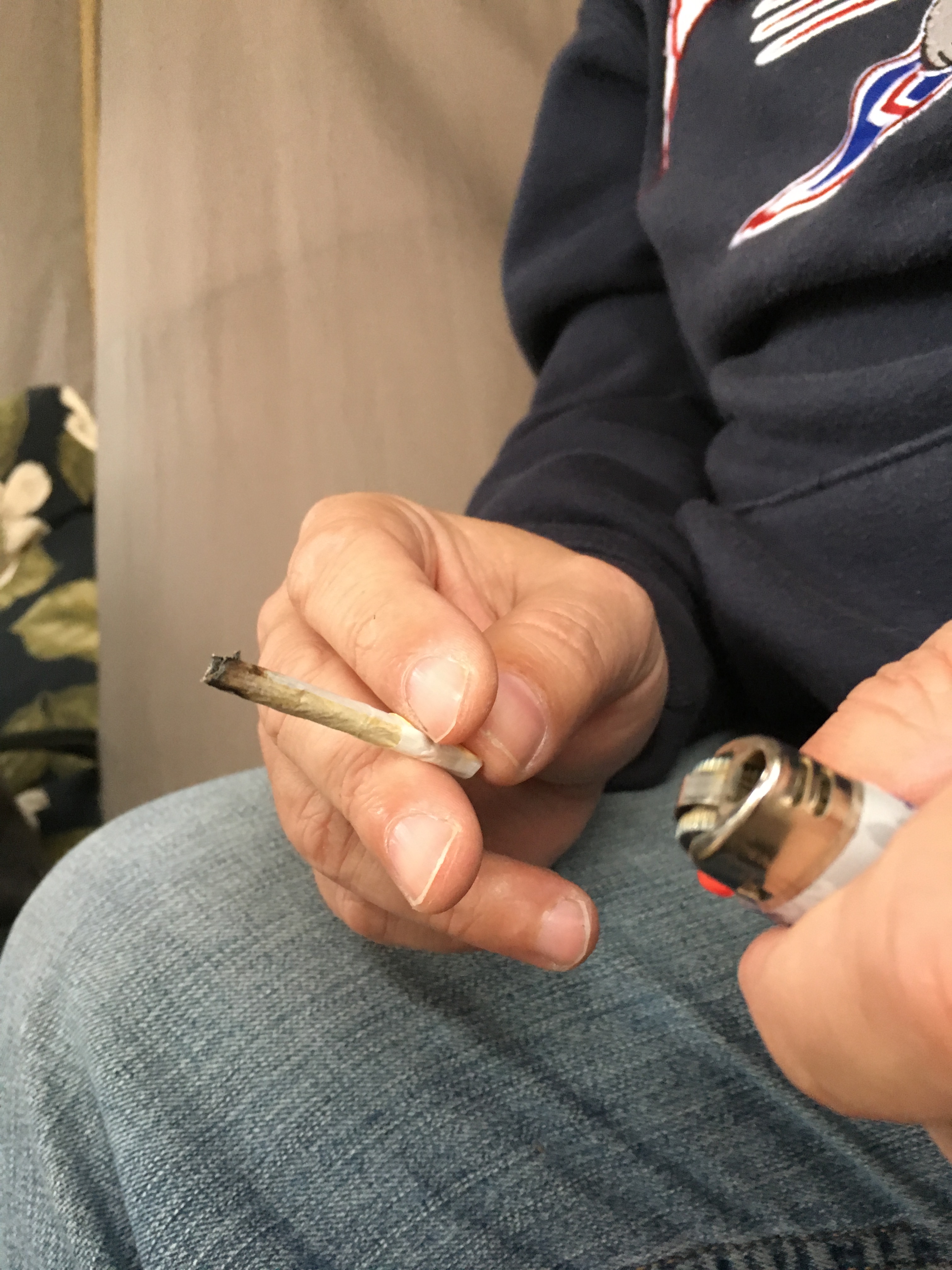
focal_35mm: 29
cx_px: 476
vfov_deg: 61.7
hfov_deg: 48.2
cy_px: 635
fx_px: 1063
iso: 200
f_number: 2.2
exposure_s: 1/30
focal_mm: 4.15
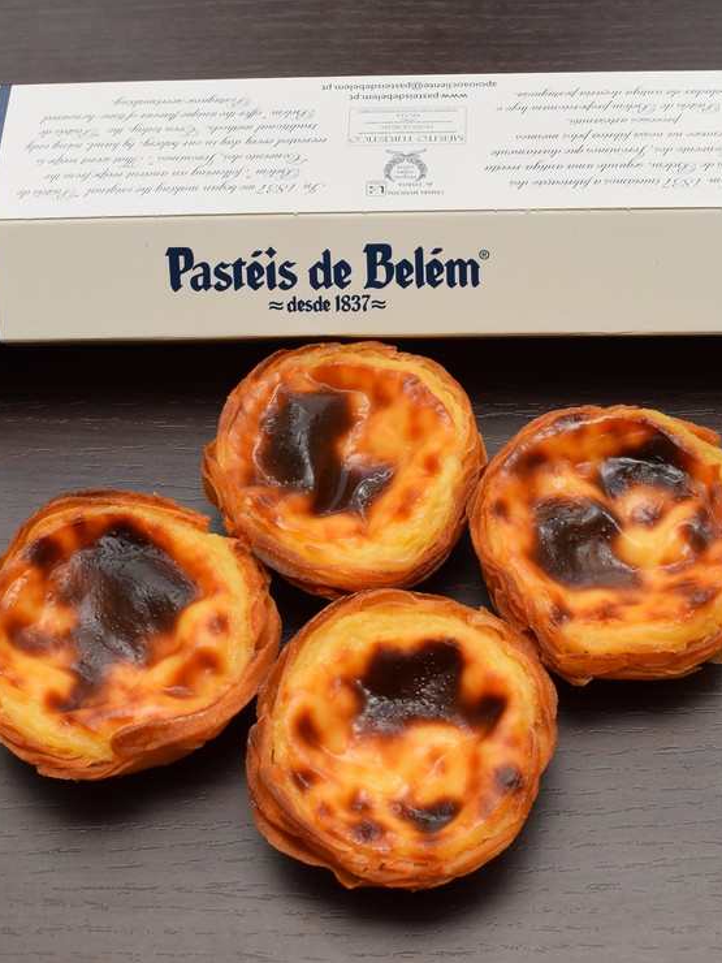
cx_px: 323
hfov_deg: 19.2
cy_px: 485
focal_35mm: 77
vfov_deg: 25.4
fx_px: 2134
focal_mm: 35
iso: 400
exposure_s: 1/200
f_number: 10
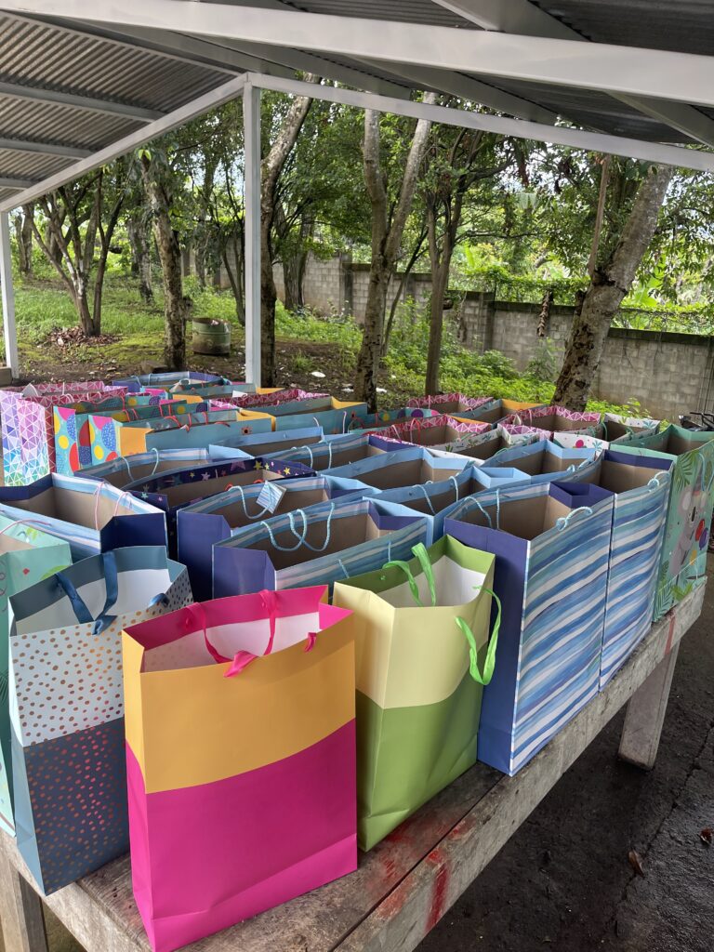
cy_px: 476
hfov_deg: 53.1
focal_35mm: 26
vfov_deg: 67.3
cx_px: 357
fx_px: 715
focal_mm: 5.1
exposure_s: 1/121
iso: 64
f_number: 1.6
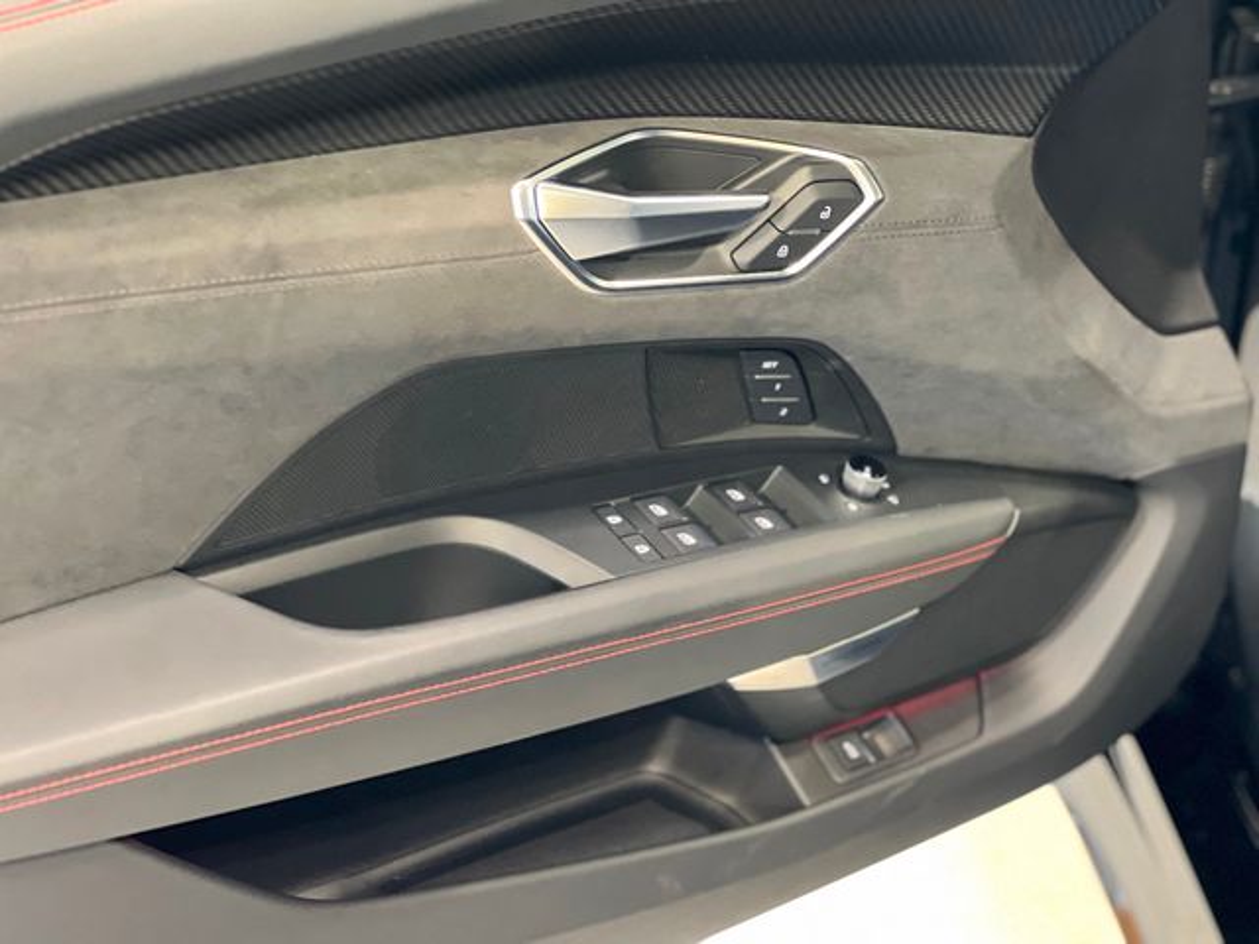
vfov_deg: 19.1
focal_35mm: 77
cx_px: 630
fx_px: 2801
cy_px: 472
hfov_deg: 25.3
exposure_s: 1/15
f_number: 2.8
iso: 400
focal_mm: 9
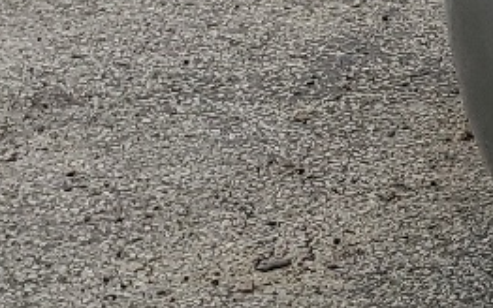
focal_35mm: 168
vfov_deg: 7.7
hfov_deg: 10.5
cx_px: 1238
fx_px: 2258
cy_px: -73
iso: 50
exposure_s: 1/3333
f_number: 1.5
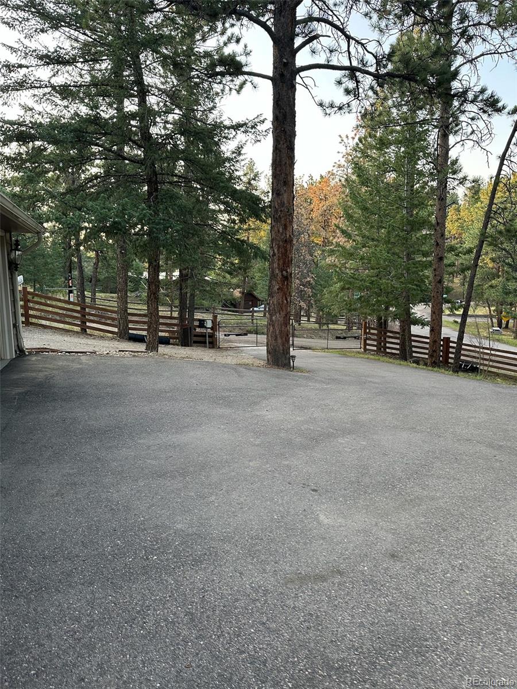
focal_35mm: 24
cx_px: 258
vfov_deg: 71.6
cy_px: 344
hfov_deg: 56.8
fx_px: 478
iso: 125
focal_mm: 6.86
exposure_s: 1/121
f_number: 1.78
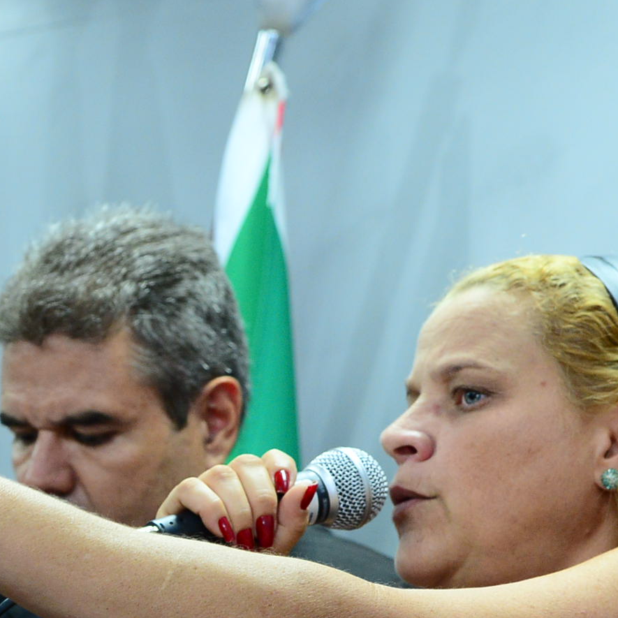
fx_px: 3212
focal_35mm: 159
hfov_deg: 10.9
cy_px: 521
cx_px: -28
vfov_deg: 10.9
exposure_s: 1/60
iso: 1600
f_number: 5
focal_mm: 55
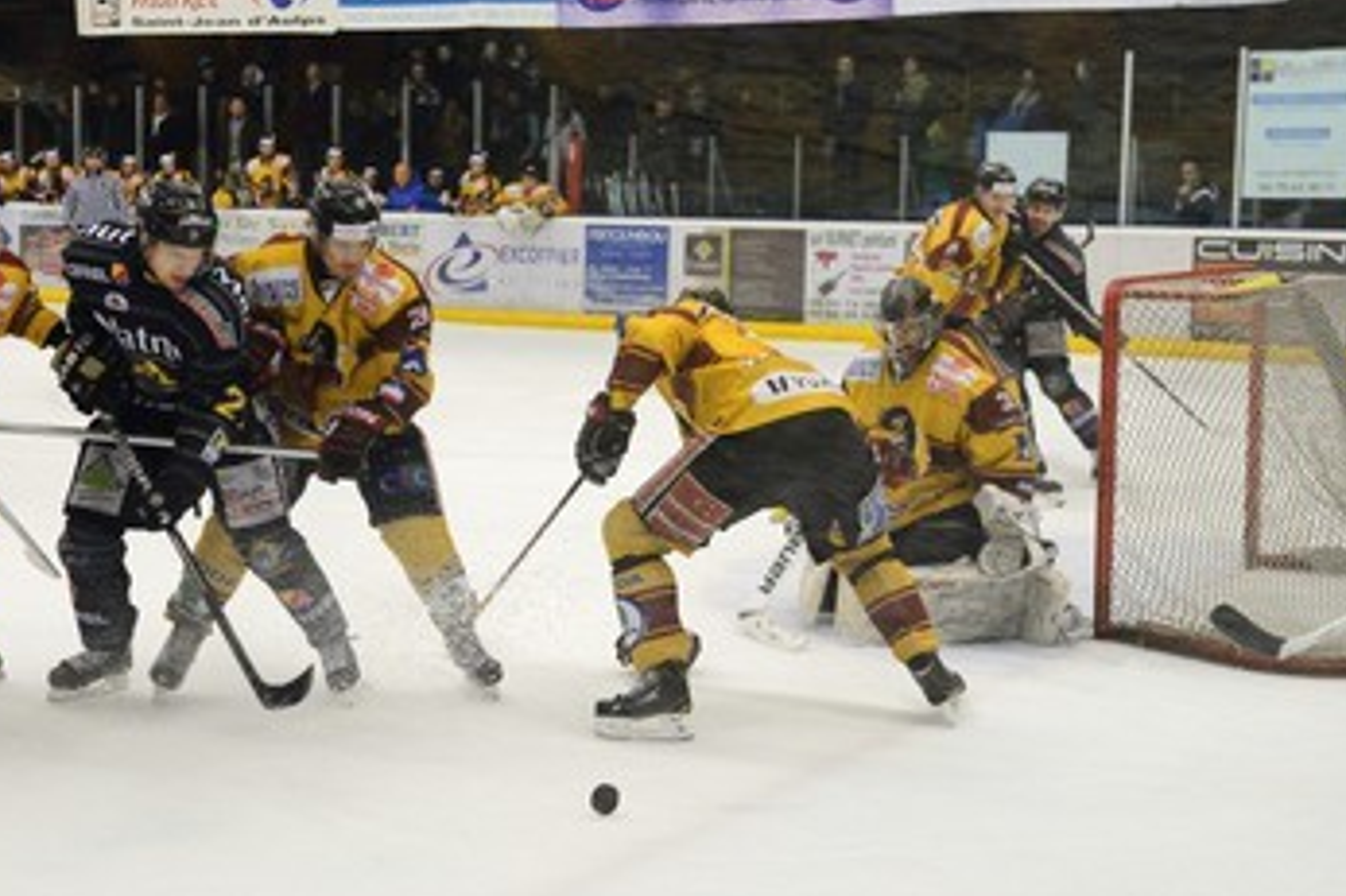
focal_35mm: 63
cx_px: 578
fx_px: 2354
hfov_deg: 31.9
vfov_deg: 21.5
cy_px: 411
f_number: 5
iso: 6400
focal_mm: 52
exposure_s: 1/800
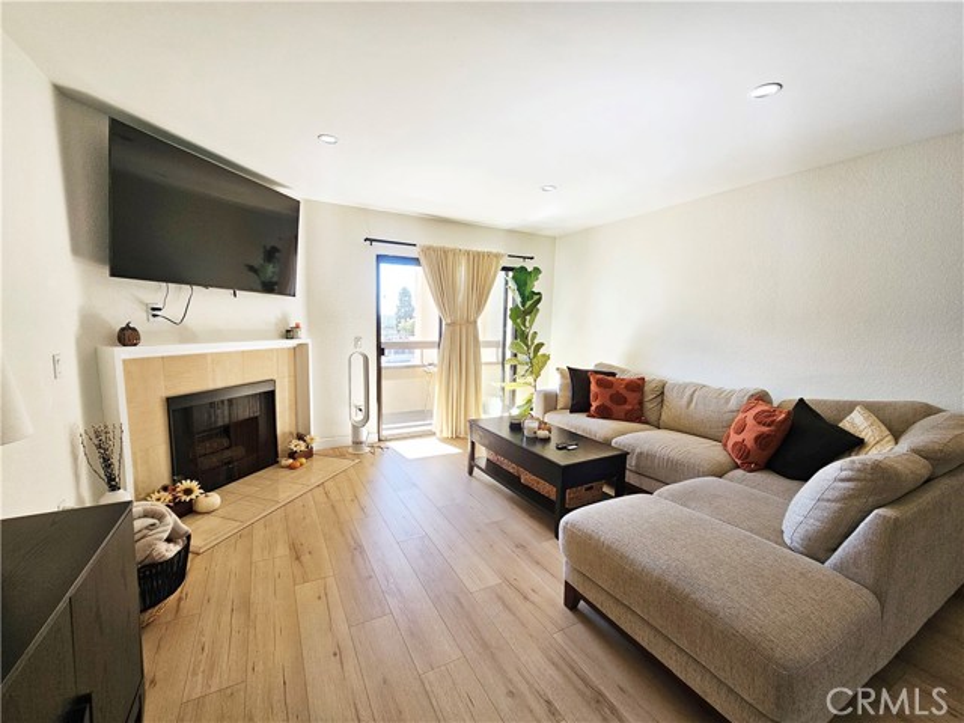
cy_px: 362
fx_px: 362
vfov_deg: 89.9
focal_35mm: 13
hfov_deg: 106.2
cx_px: 482
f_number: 2.2
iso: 64
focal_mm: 2.2
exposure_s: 1/60
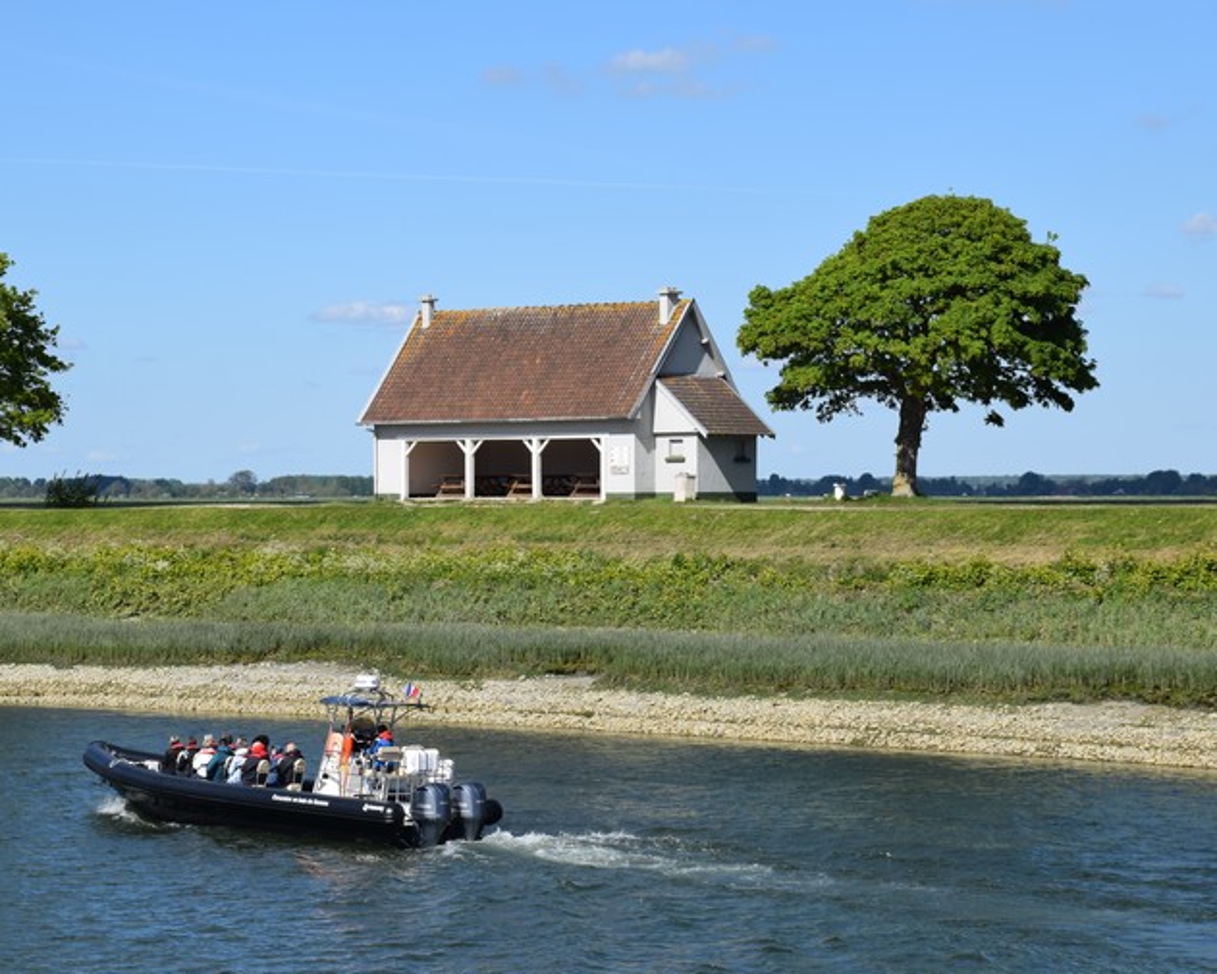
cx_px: 554
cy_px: 481
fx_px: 3855
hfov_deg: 17.9
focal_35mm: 107
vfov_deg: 14.4
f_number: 11
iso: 200
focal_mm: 60
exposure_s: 1/500
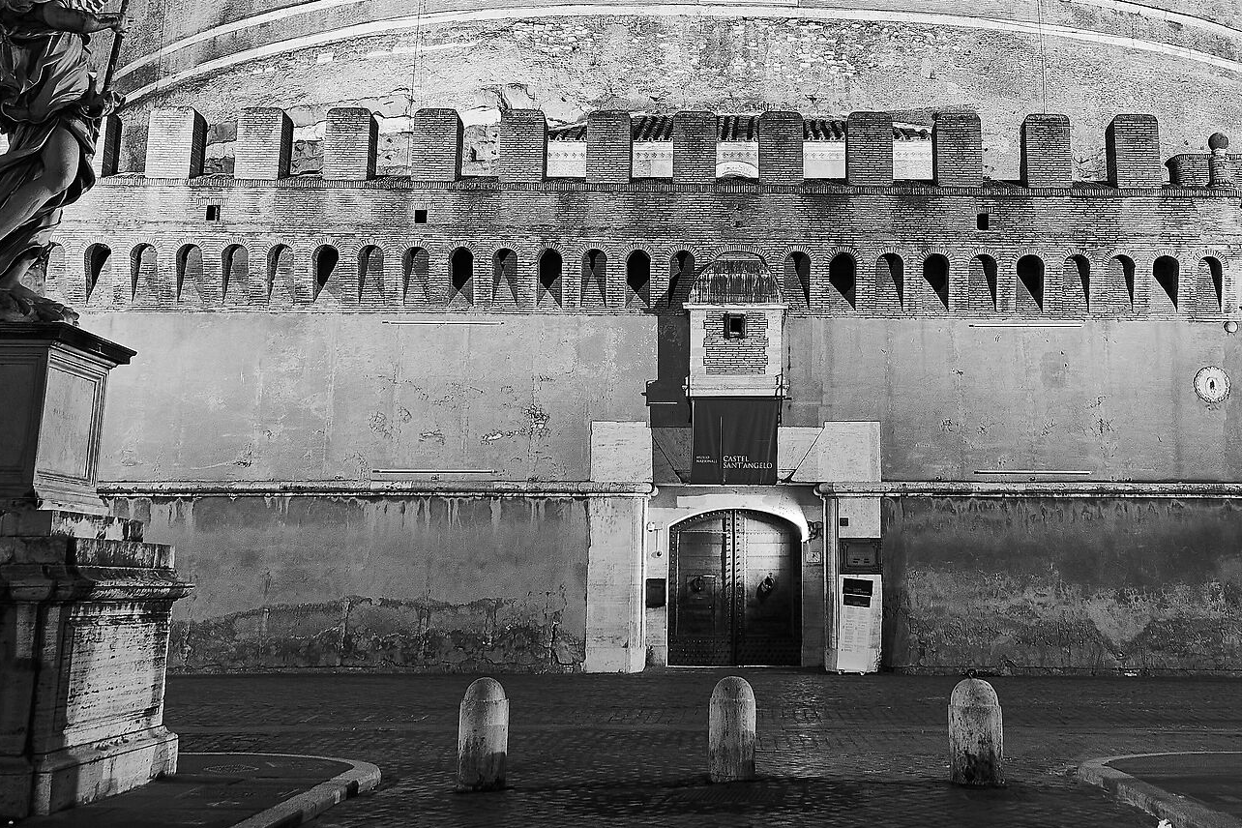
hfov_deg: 45.2
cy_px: 235
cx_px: 754
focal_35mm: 43
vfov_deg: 30.8
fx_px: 1483
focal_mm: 15
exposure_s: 1/6
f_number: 3.5
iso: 800
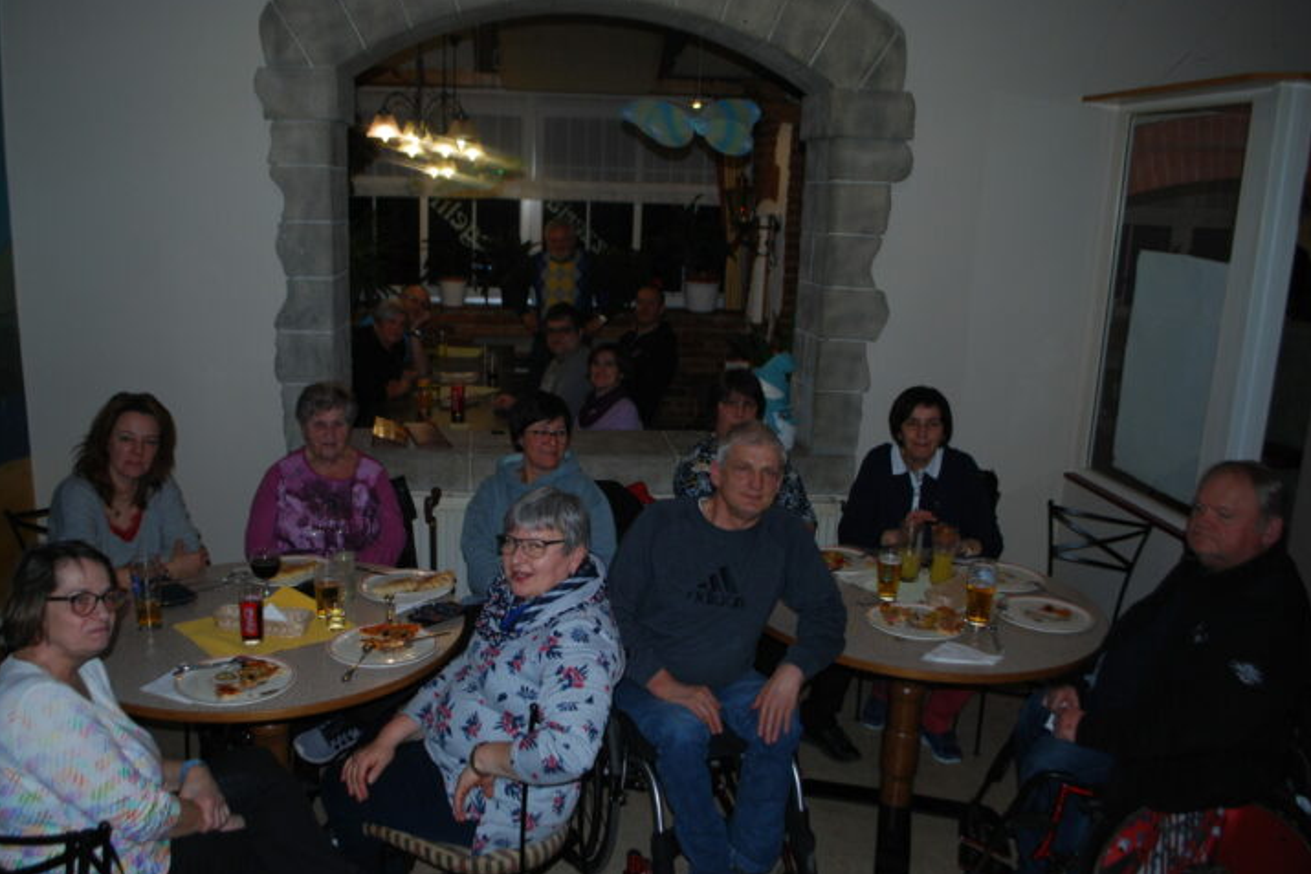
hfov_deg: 63.6
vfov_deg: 45.0
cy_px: 445
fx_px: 1056
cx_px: 609
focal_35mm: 29
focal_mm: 18
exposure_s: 1/60
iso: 200
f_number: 3.5
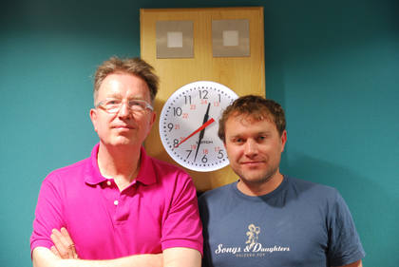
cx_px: 200
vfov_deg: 20.7
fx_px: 732
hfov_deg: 30.5
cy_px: 134
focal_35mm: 66
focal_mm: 44
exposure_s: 1/15
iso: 400
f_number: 2.8
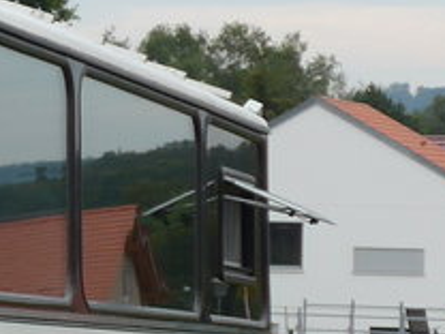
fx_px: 3265
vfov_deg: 5.8
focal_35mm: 254
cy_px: 223
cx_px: -603
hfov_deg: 7.3
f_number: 2.8
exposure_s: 1/640
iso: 80
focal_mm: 9
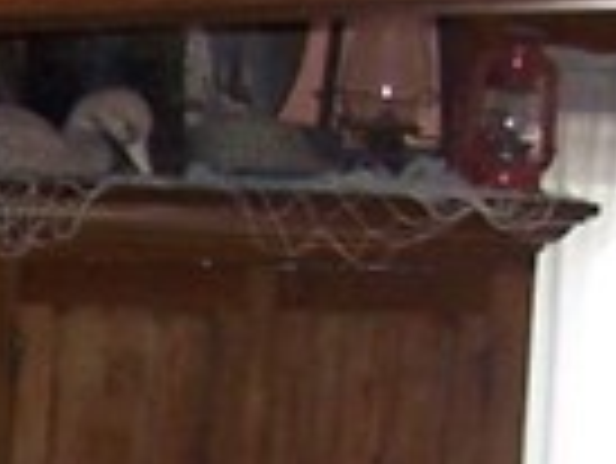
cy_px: 905
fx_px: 5040
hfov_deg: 6.6
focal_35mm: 283
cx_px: -926
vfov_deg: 5.2
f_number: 2.8
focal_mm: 6.3
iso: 140
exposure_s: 1/60
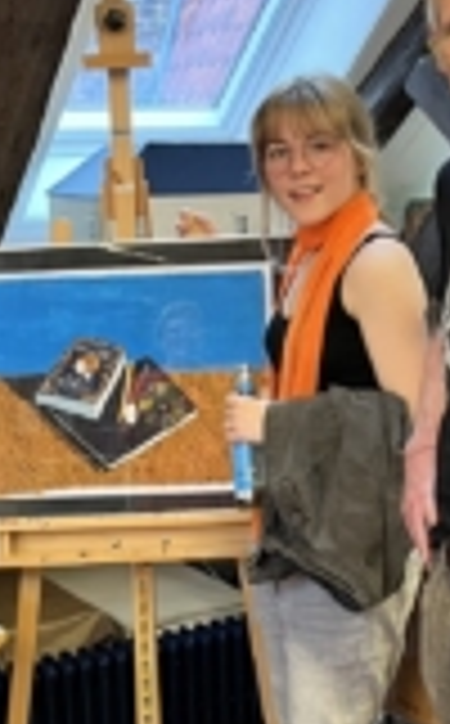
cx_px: 160
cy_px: 580
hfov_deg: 18.0
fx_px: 1419
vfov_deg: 28.0
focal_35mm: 72
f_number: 1.6
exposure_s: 1/50
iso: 160
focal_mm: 5.1
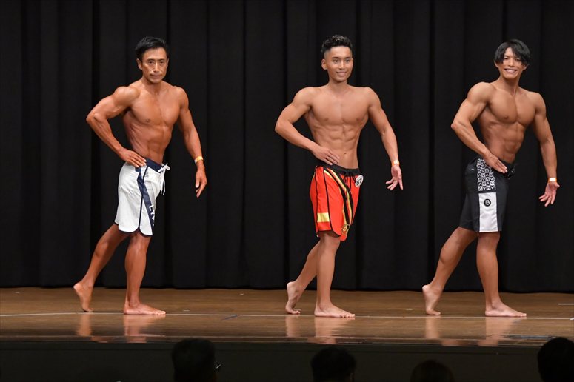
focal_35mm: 202
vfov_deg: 6.8
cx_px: 287
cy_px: 191
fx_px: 3219
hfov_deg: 10.2
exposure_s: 1/400
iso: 6400
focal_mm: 135
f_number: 5.6
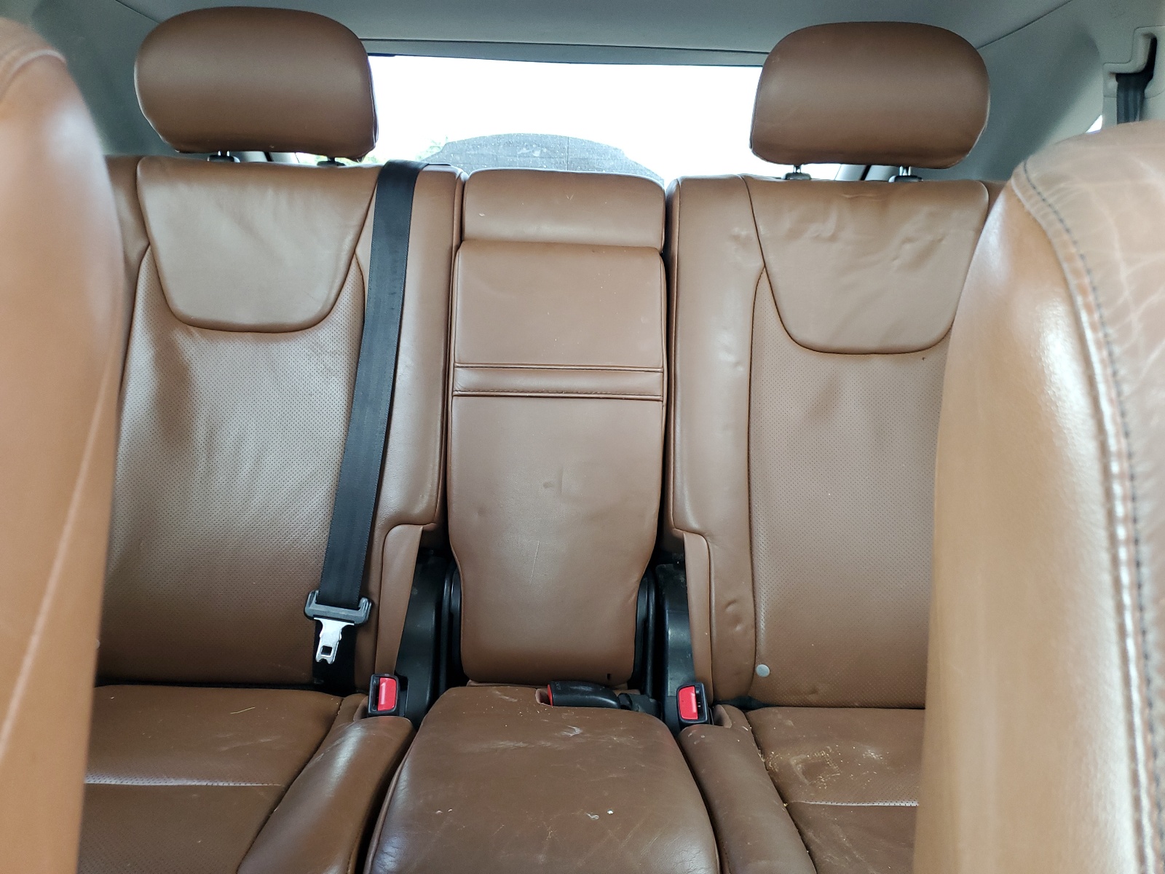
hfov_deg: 67.3
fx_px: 875
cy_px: 437
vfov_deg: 53.1
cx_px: 582
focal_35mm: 26
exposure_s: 1/60.2
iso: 89
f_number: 1.5
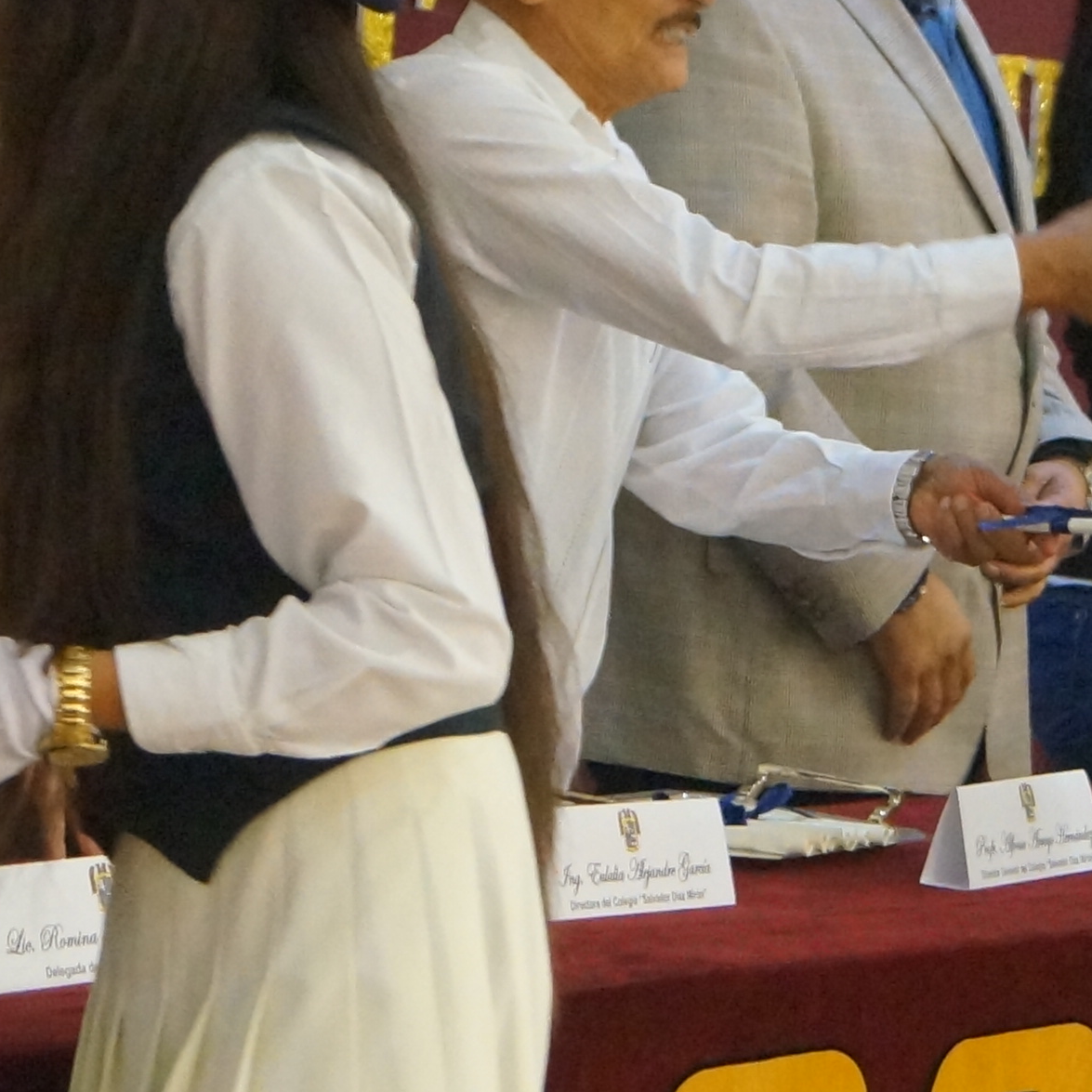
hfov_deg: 8.2
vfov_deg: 8.2
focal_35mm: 213
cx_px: 912
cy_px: 668
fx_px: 7602
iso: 3200
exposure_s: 1/50
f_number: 5
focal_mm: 40
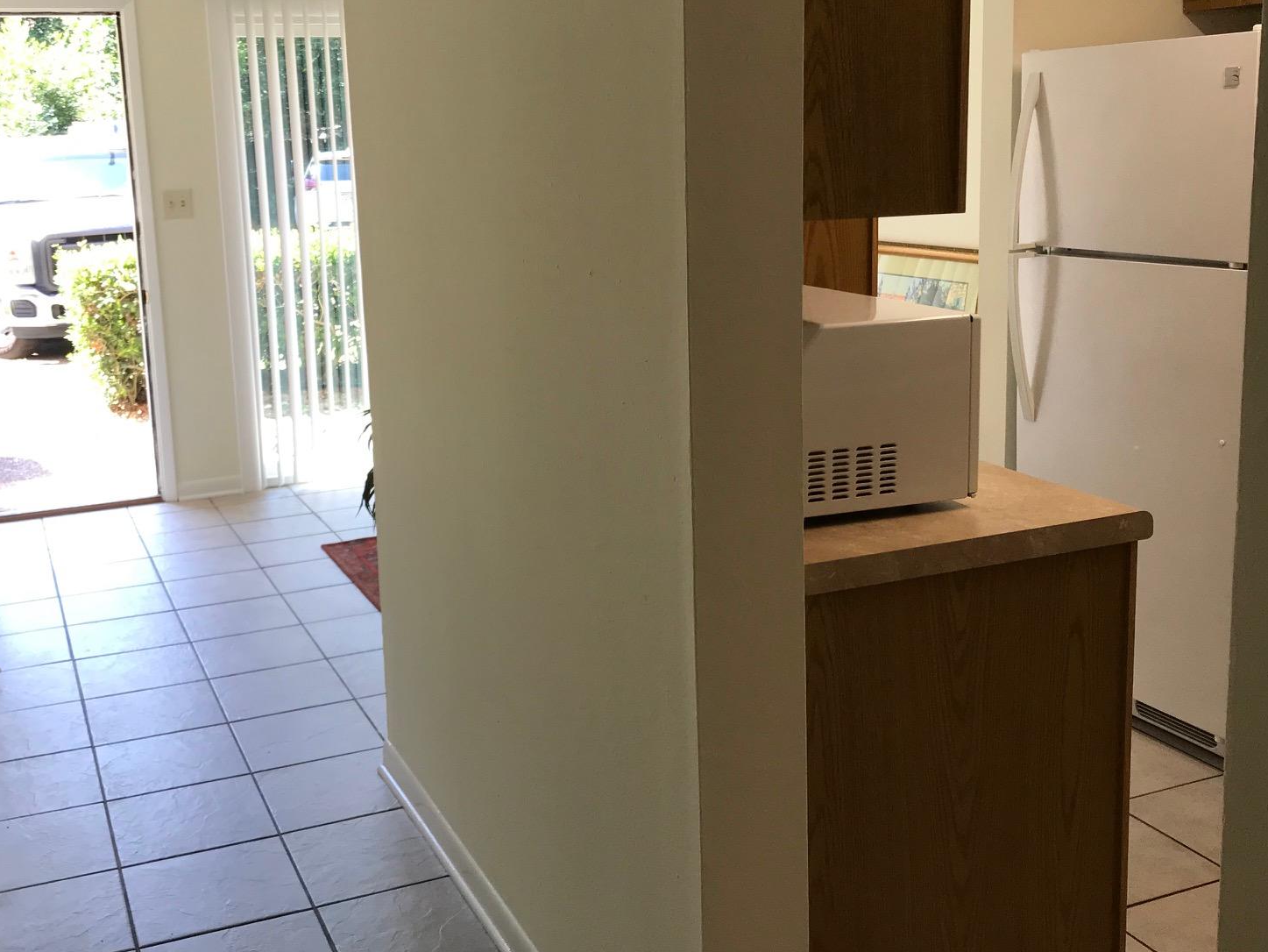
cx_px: 572
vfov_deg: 36.7
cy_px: 380
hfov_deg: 47.8
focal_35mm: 39
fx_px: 1429
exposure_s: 1/120
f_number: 1.8
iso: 32
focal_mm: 3.99
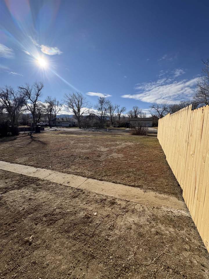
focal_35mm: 14
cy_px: 140
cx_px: 104
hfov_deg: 85.7
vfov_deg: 102.1
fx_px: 113
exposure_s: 1/2770
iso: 50
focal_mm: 2.22
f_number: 2.2
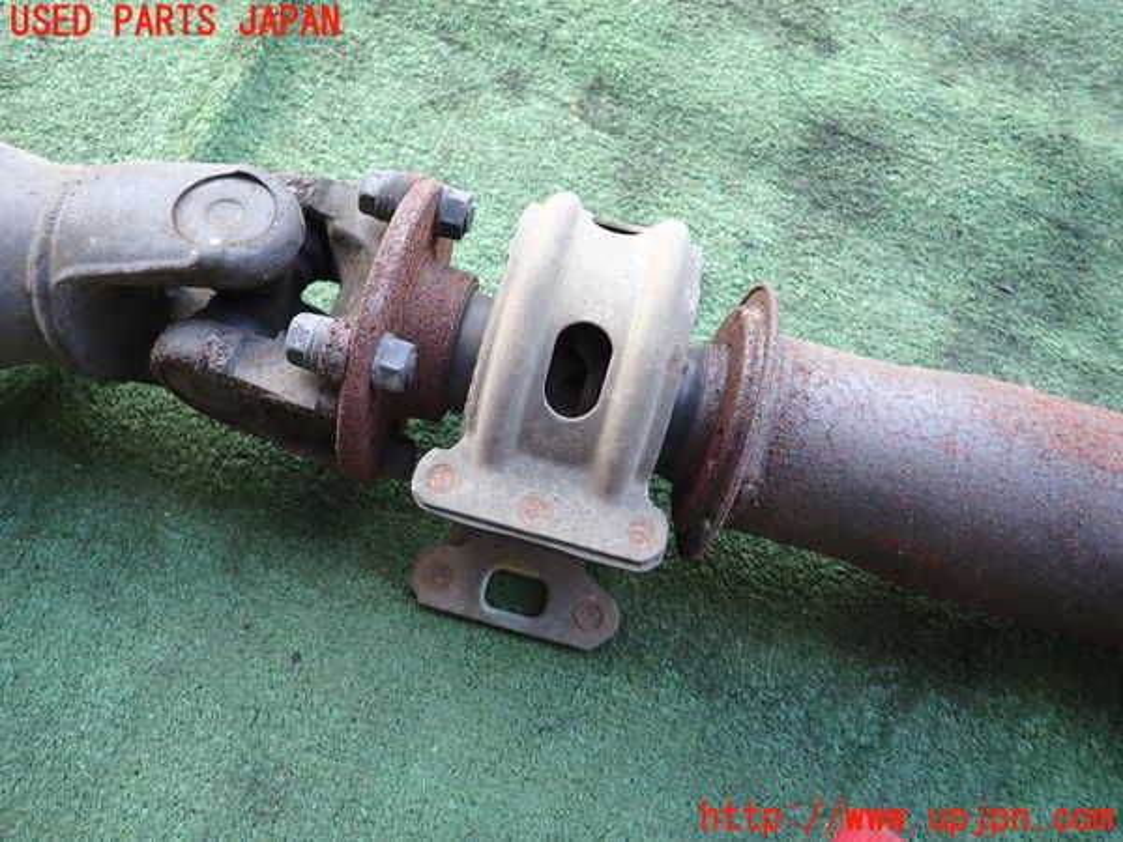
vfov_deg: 54.9
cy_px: 421
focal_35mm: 25
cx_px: 562
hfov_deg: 69.4
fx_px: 811
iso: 100
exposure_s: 1/60
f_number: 2
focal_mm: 4.5
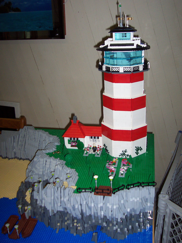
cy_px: 122
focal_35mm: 37
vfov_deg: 50.1
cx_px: 91
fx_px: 259
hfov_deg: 38.7
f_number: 2.8
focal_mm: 5.6
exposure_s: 1/60
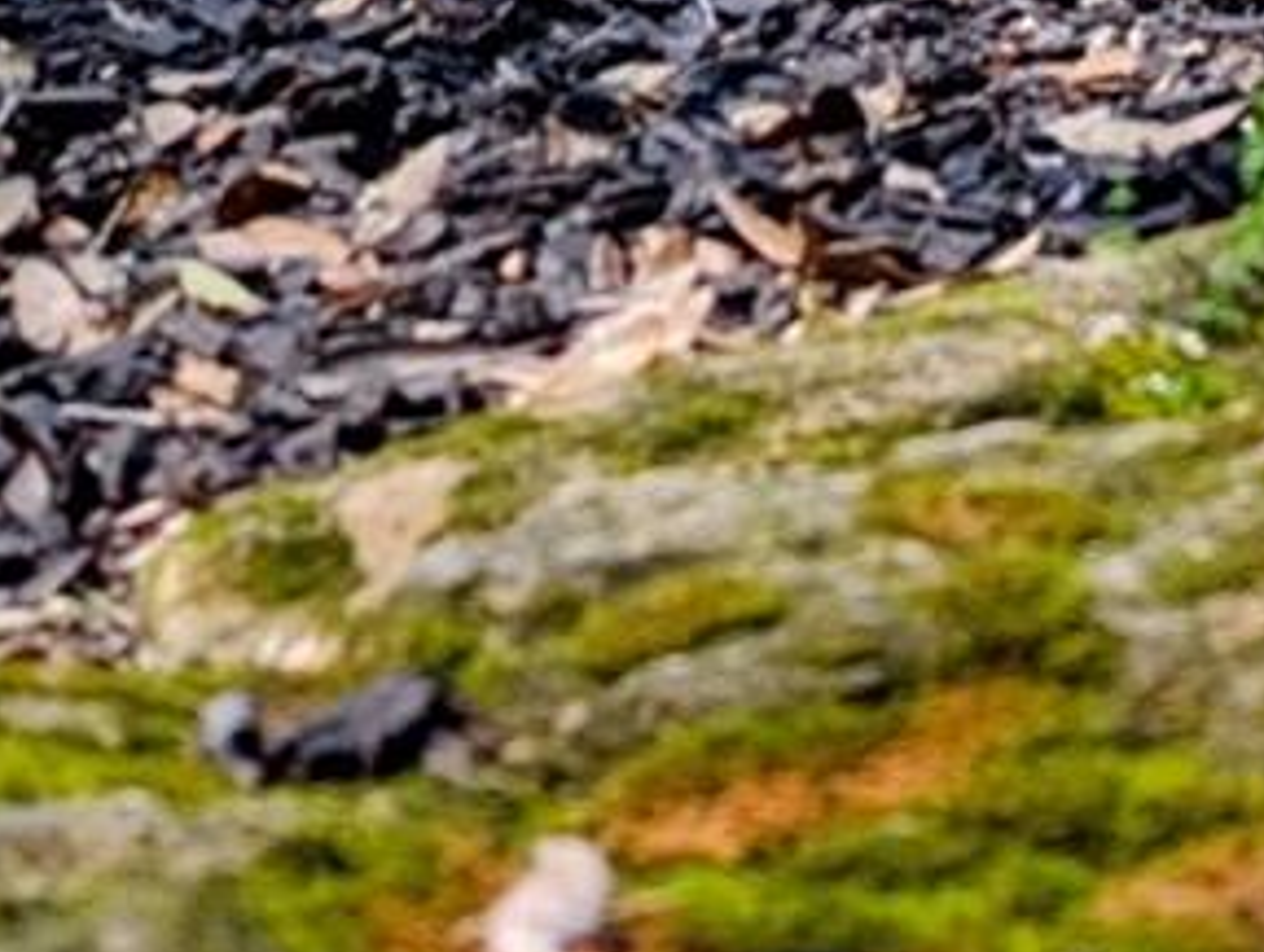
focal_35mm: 133
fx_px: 4865
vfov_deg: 10.3
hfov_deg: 14.8
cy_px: -943
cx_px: 816
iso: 18
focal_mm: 6.9
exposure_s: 1/238
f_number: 1.68
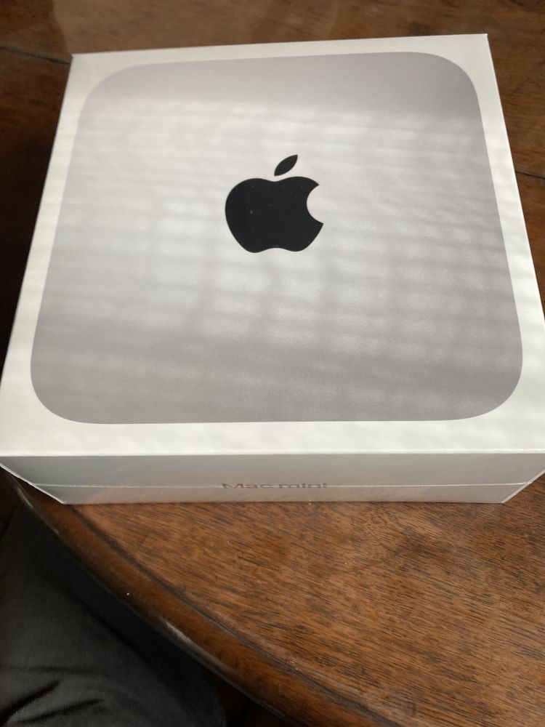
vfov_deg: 63.4
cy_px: 364
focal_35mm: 28
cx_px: 272
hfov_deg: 49.7
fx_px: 588
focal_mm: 3.99
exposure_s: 1/121
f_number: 1.8
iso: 64
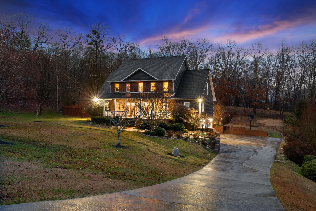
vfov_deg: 43.6
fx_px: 263
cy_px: 106
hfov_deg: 61.9
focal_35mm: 30
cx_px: 158
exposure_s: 8
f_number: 9
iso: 200
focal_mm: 20
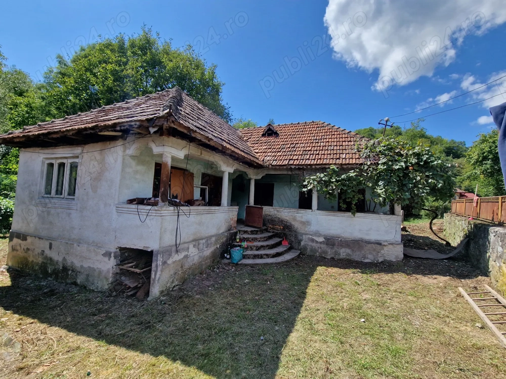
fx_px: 190
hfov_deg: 106.2
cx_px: 253
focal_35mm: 13
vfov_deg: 89.9
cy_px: 190
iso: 50
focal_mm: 2.2
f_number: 2.2
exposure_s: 1/1480
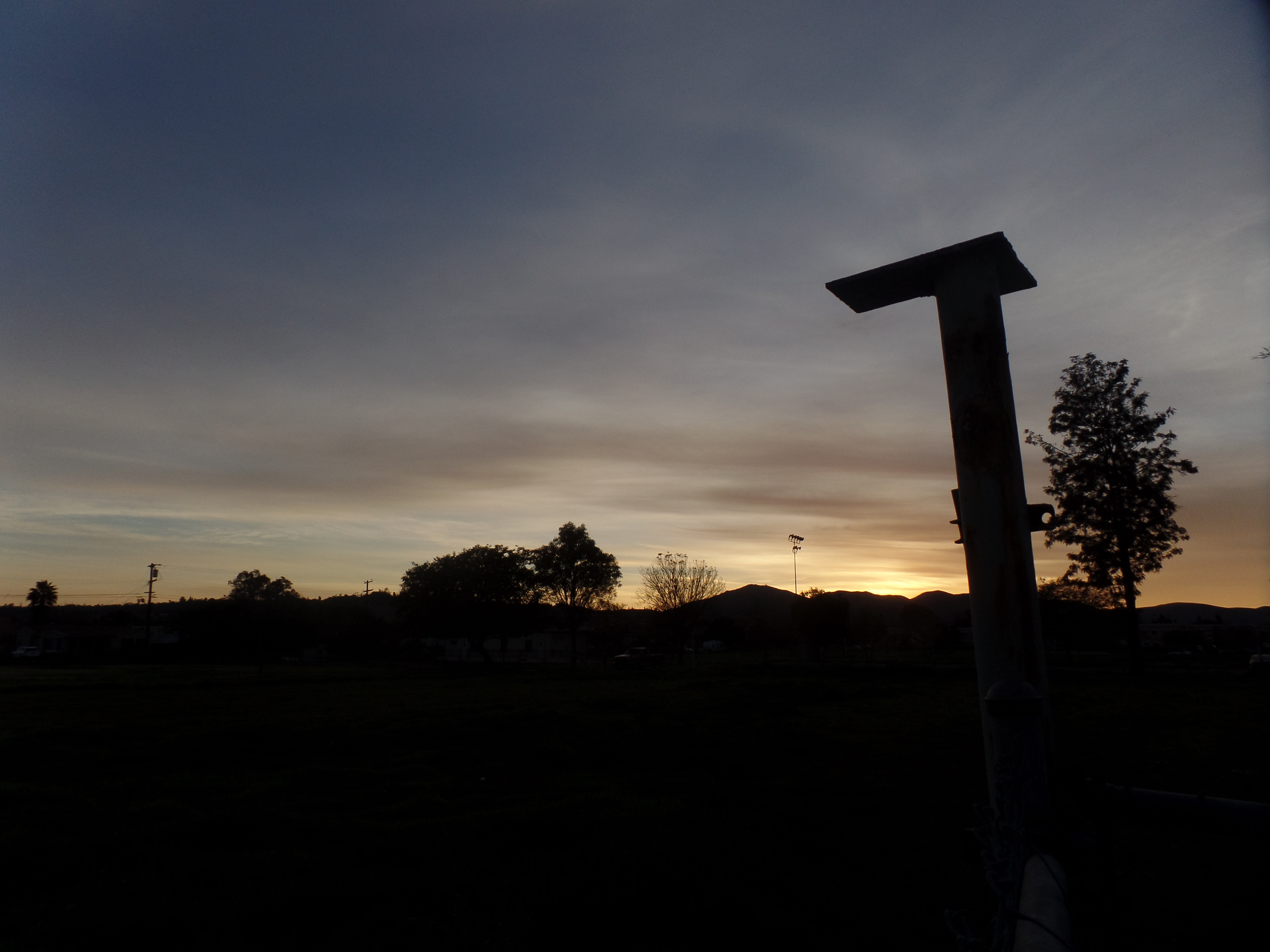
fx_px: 844
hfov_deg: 73.9
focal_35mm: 23
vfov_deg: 58.9
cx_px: 635
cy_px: 476
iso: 80
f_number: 3.5
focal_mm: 4.1
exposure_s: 1/500
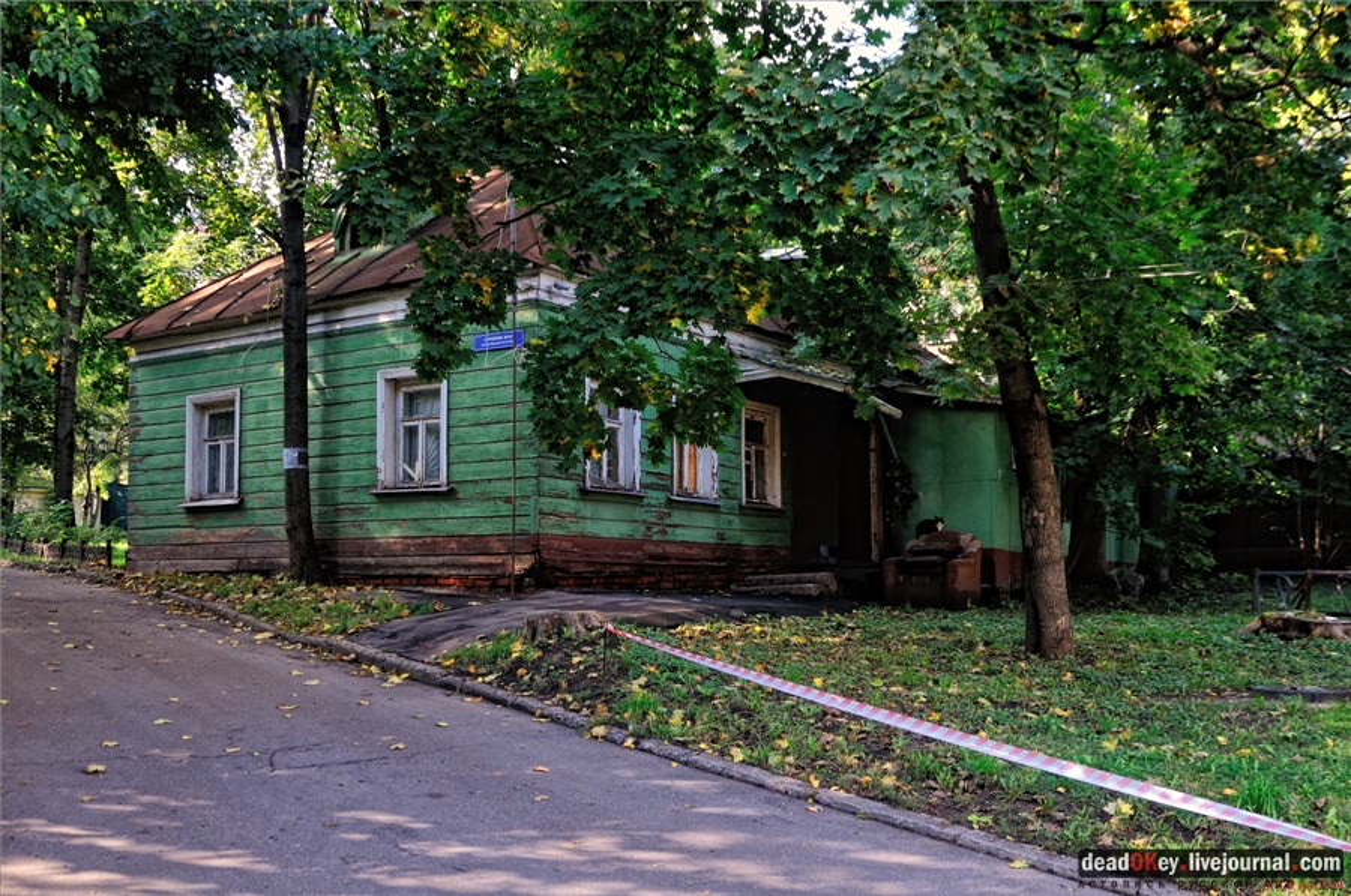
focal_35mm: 36
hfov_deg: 53.2
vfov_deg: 36.8
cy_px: 448
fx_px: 1349
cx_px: 676
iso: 320
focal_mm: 24
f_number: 5
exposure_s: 1/125
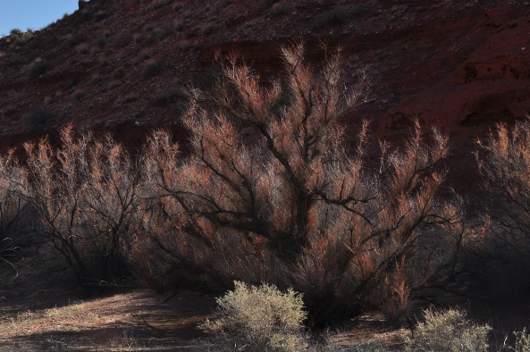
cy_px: 167
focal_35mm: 81
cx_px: 282
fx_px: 1191
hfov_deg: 25.1
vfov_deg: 16.8
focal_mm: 50
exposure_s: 1/90
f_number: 16
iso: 200
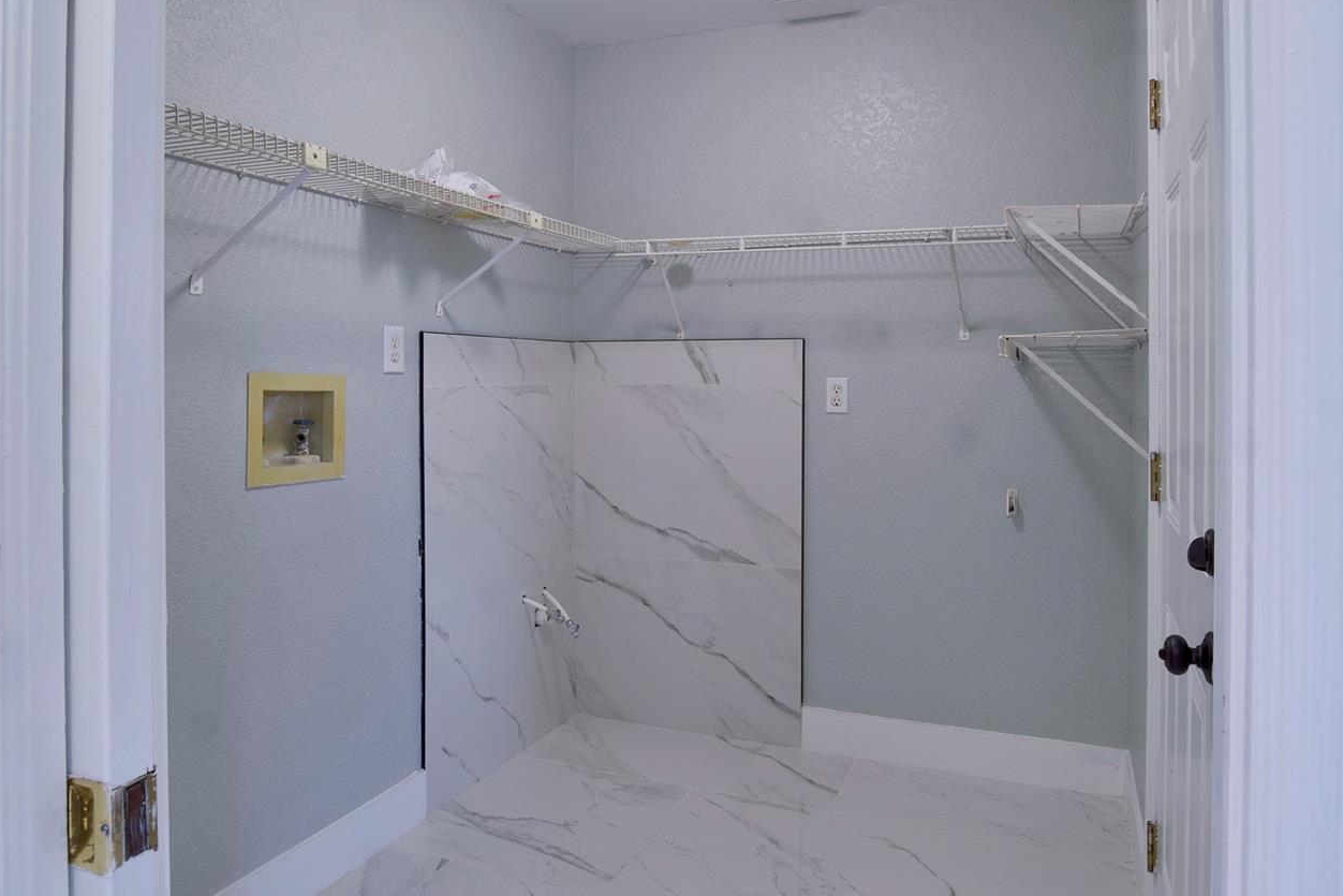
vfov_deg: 55.1
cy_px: 429
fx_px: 858
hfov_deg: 76.0
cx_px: 707
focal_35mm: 23
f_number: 8
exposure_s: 1/3
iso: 100
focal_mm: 12
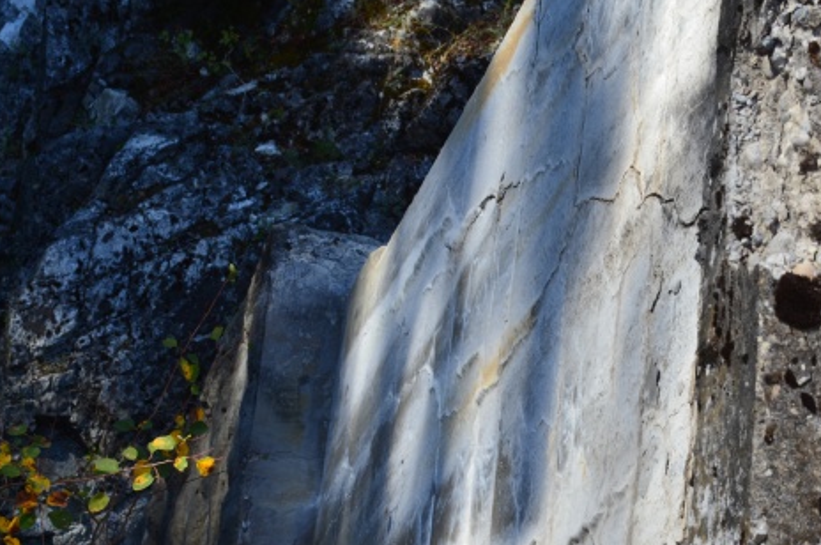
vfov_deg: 12.0
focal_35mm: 114
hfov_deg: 18.0
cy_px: 287
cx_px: 554
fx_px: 2589
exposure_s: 1/100
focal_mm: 55
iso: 200
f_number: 11
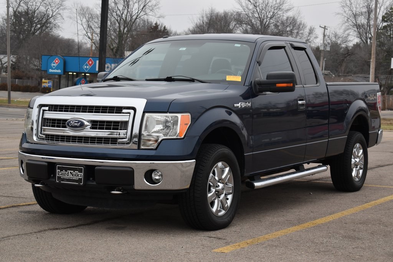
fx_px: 786
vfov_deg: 18.9
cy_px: 131
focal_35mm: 72
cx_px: 196
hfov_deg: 28.1
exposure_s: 1/100
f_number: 5.3
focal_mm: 48
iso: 400
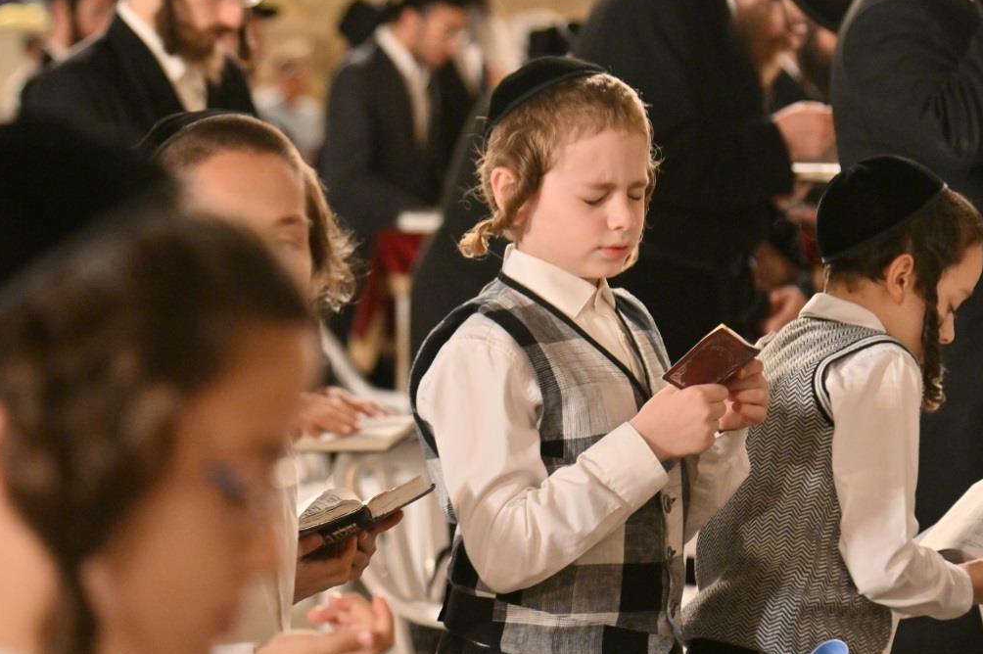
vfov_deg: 9.1
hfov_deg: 13.7
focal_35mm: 150
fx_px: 4093
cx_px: 497
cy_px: 325
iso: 1600
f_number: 4
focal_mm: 98
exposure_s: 1/160
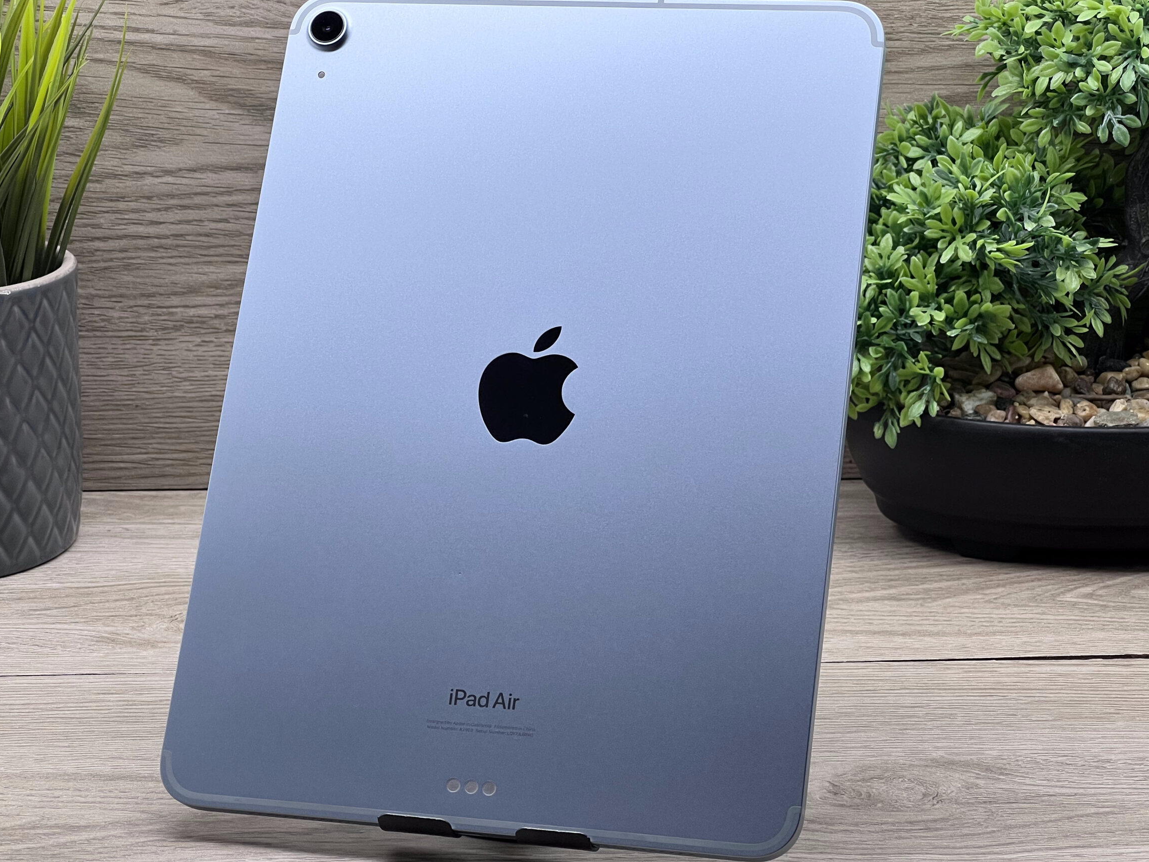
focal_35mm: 86
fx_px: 2855
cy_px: 447
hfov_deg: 22.8
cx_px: 548
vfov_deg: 17.2
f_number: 2.8
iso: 50
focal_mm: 9
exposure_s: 1/100
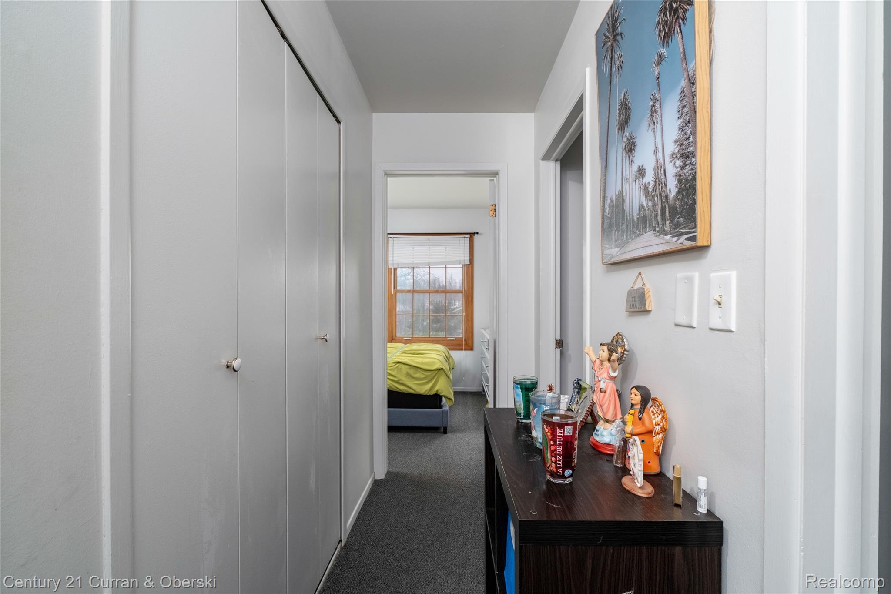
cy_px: 297
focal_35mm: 15
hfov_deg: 100.4
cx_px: 446
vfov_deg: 77.3
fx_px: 371
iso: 640
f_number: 5.6
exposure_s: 1/60
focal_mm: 10
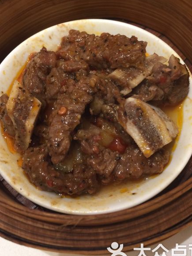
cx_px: 102
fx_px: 259
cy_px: 121
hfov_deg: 40.7
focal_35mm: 35
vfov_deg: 52.6
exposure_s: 1/15
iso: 50
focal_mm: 4.15
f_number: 2.2
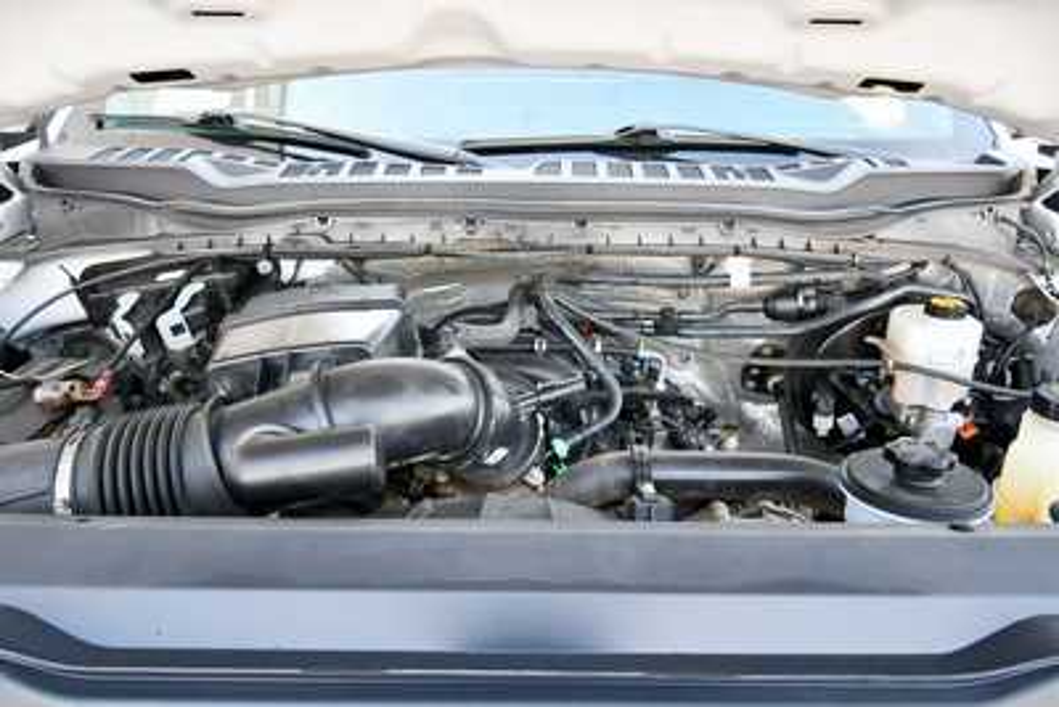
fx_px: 883
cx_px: 530
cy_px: 354
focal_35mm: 30
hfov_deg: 61.9
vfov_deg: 43.6
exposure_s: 1/125
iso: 1100
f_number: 5.6
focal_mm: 20
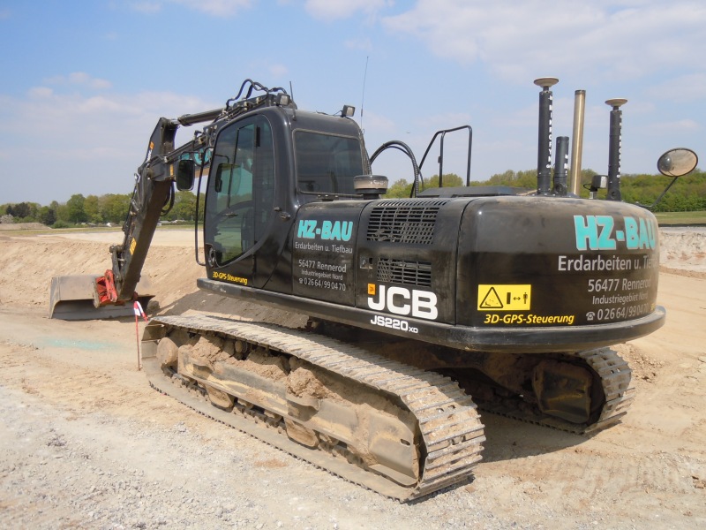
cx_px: 353
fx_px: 612
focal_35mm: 30
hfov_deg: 60.0
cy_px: 265
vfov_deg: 46.8
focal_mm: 5.4
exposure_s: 1/1000
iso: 100
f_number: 3.5
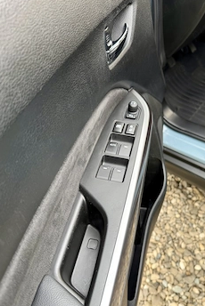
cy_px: 168
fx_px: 247
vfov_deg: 63.5
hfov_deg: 44.7
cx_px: 126
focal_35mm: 29
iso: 100
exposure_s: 1/234
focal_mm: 6.76
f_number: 1.78
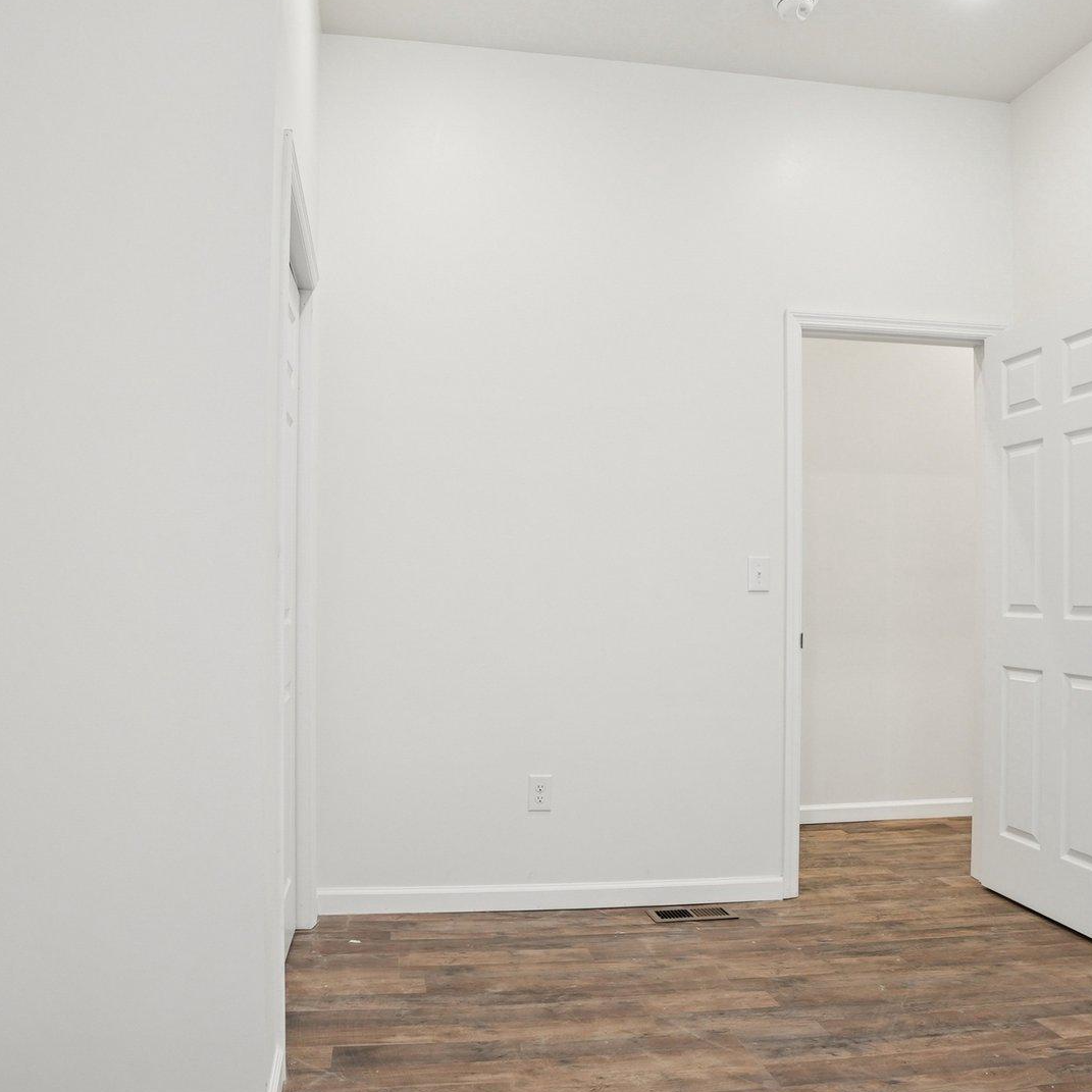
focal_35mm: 26
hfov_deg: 60.9
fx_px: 928
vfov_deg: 60.8
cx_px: 550
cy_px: 601
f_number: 8
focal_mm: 16
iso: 400
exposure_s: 1/30
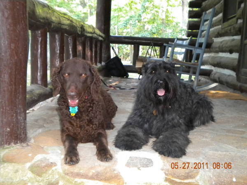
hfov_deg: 36.8
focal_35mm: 52
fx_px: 371
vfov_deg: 28.0
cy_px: 92
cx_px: 124
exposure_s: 1/30
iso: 400
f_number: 3.9
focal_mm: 9.3
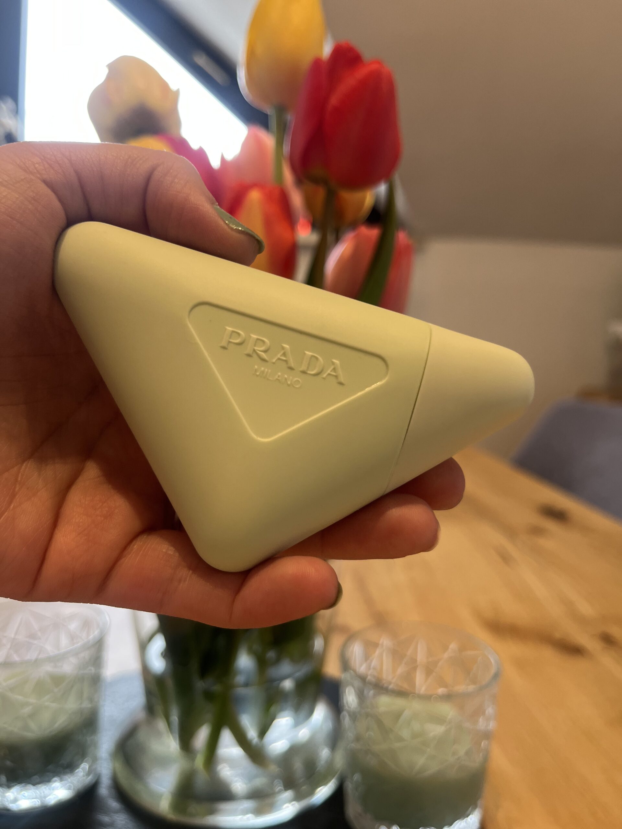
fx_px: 623
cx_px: 311
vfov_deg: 67.3
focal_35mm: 26
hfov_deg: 53.1
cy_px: 414
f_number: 1.6
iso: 125
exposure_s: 1/121
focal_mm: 5.1
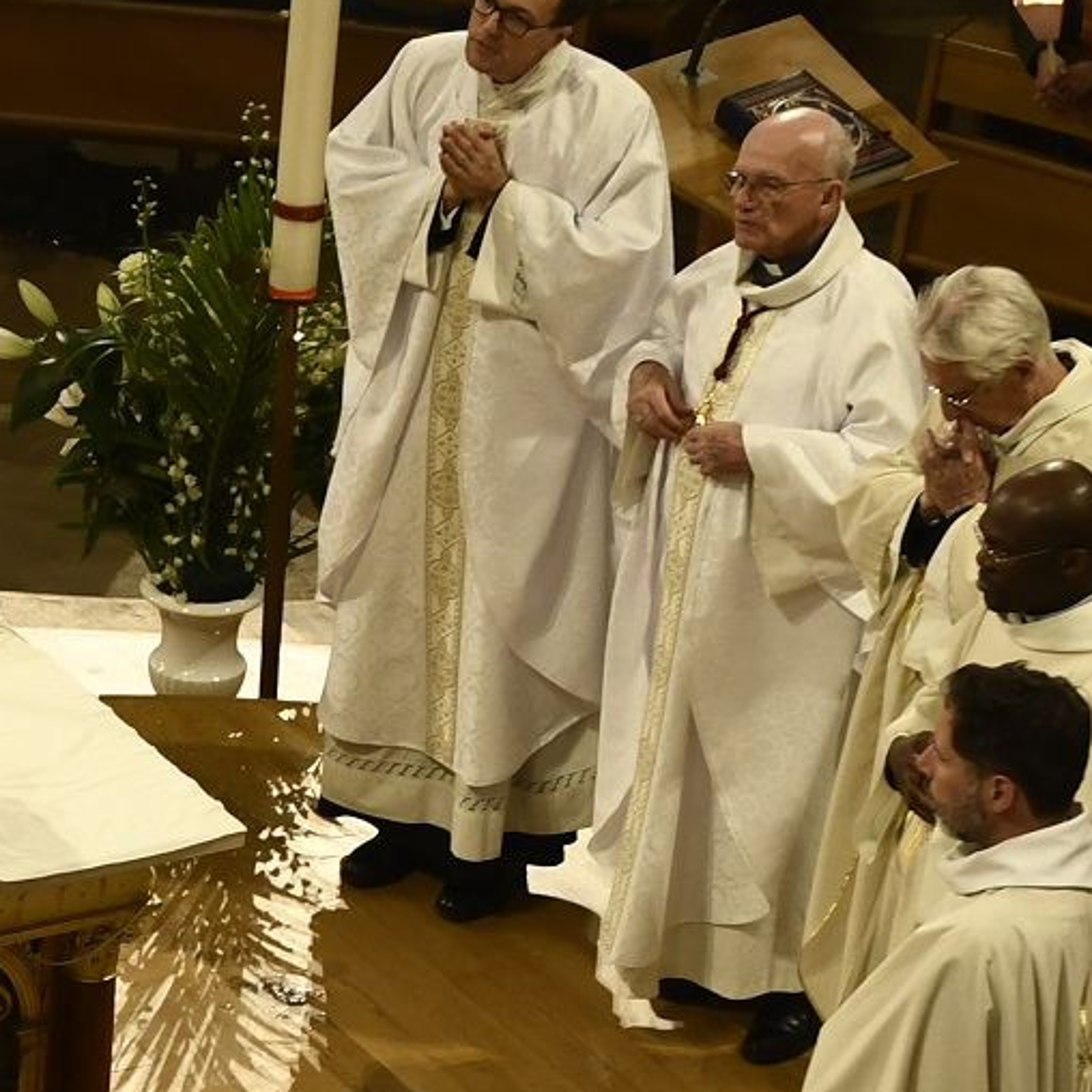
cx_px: -705
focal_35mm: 246
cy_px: 1087
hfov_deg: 7.0
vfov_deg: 7.1
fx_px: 8780
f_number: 3.5
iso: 500
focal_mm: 44
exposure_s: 1/60
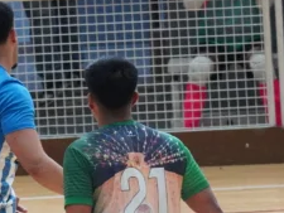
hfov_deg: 3.8
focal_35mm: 518
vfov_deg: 2.9
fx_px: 4249
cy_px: 263
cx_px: 38
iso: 6400
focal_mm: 105
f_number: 5
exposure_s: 1/640
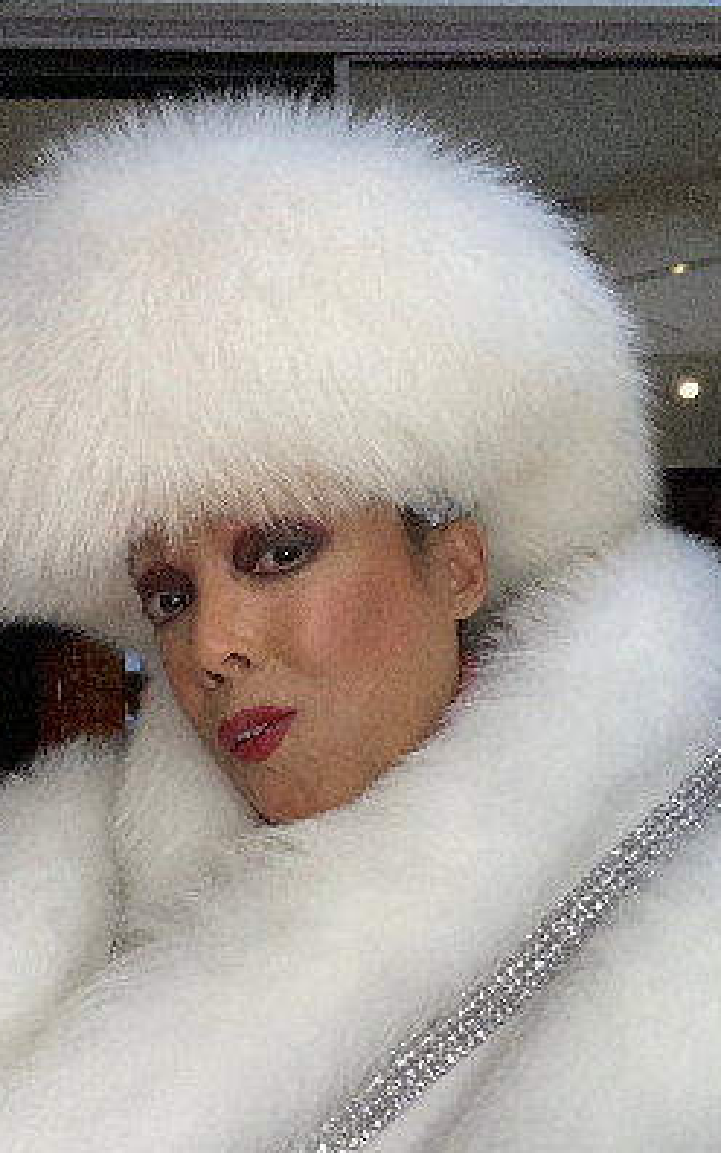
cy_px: 578
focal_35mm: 32
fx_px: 1006
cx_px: 308
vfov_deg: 59.7
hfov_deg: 39.3
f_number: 2.2
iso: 400
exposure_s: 1/40
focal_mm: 2.71
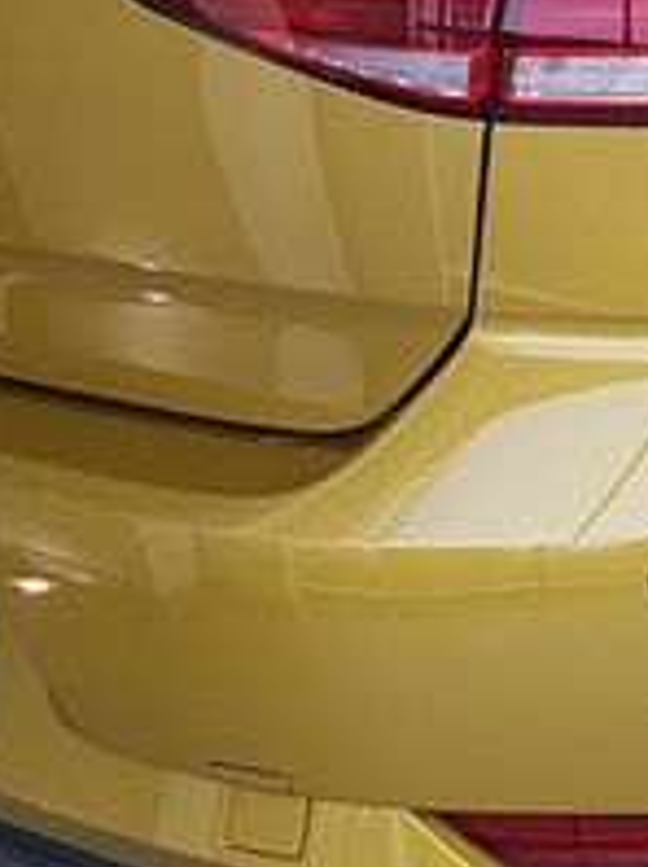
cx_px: 1092
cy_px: -13
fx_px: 3152
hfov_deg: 11.1
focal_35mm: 126
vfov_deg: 15.4
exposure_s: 1/100
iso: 80
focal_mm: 4.2
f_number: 1.7
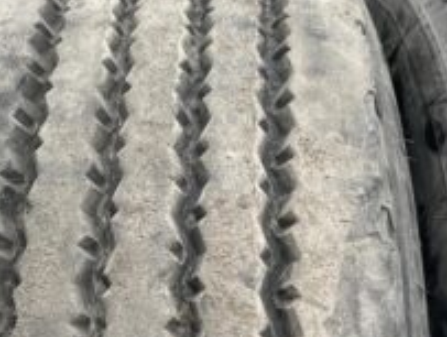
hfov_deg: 34.5
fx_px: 711
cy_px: 162
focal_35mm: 55
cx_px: 148
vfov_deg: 26.6
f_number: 1.6
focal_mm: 4.2
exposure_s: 1/105
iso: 125
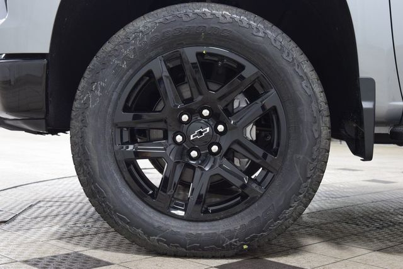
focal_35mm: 57
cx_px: 202
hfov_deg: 35.0
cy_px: 134
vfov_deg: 23.8
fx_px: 638
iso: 1250
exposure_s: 1/15
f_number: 6.3
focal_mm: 38
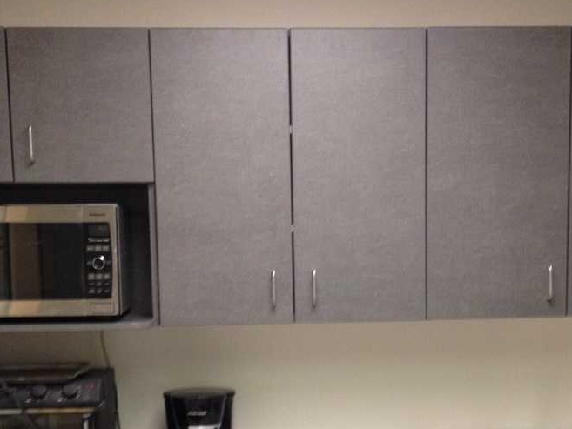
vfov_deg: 20.4
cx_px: 313
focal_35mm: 71
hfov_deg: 27.4
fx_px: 1173
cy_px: 369
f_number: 2.4
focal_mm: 4.28
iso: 160
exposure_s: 1/20
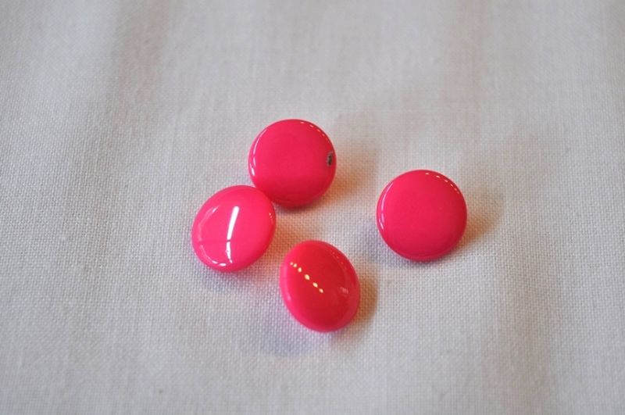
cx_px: 312
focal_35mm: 82
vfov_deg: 16.5
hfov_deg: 24.7
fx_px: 1430
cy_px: 208
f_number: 5.6
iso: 450
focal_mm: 55
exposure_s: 1/60
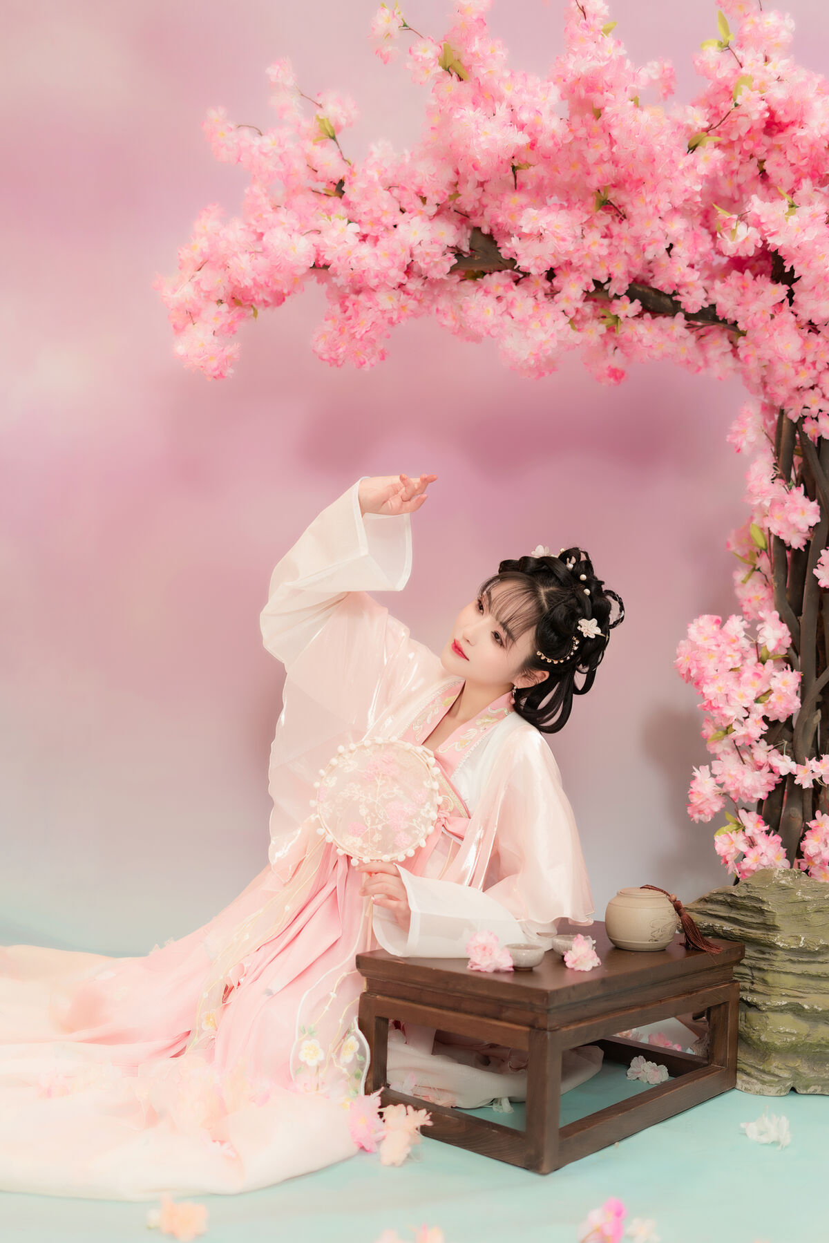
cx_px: 414
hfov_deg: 27.0
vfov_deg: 39.6
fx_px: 1726
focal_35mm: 50
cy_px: 622
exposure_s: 1/100
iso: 100
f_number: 2.2
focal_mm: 50
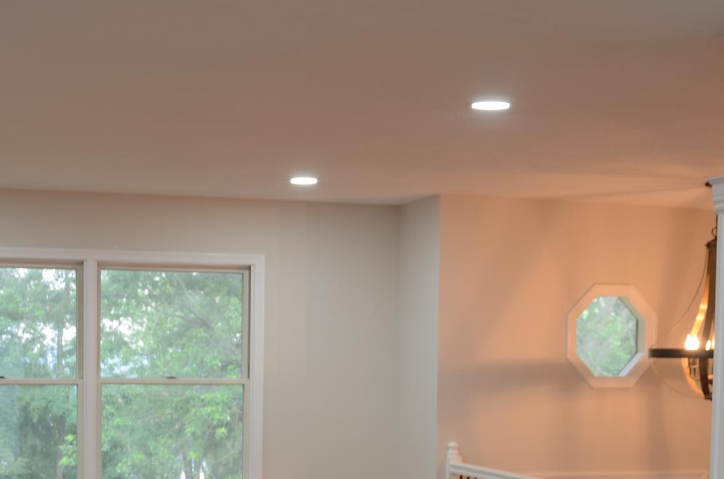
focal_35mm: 65
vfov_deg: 20.3
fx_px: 1304
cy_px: 448
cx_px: 336
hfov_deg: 31.0
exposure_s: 1/13
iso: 100
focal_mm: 22
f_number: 3.8
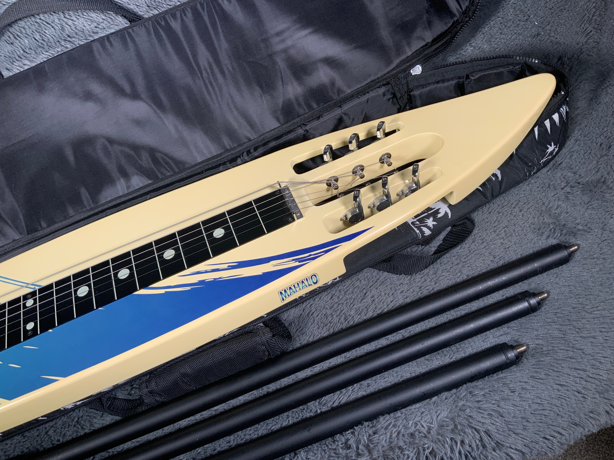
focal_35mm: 29
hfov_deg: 61.7
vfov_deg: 48.2
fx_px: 514
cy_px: 230
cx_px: 307
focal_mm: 3
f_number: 1.8
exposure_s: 1/104
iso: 32
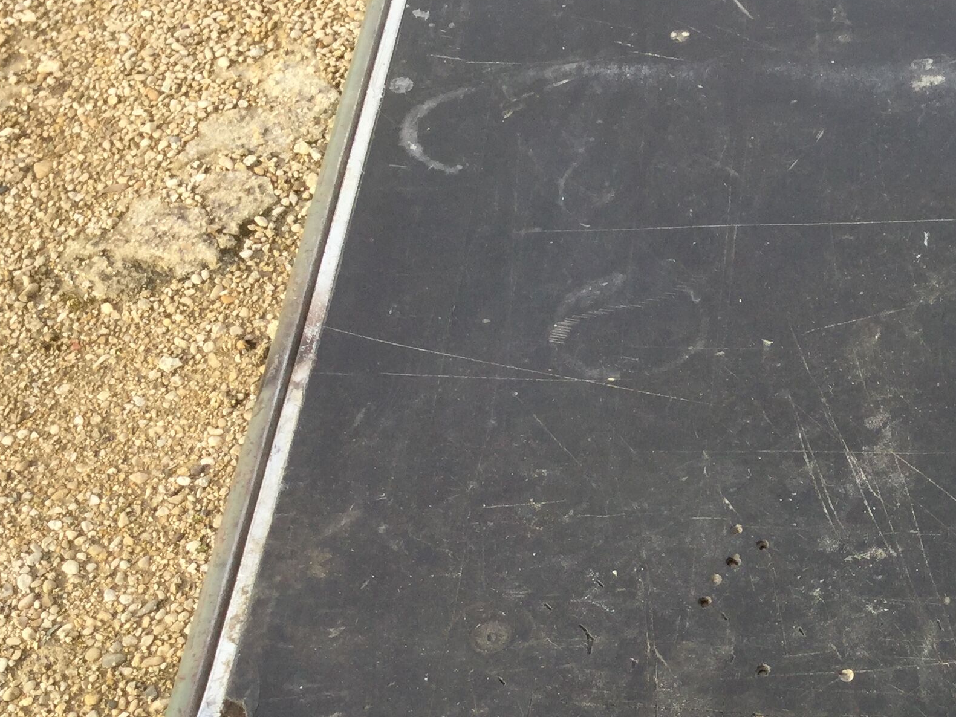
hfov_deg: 28.9
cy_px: 625
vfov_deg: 22.5
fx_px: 1768
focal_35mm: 64
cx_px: 891
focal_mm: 3.3
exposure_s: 1/307
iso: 25
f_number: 2.4
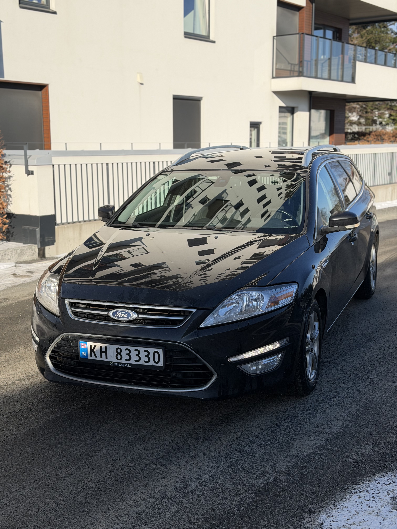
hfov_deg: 30.3
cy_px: 264
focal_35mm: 48
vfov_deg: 39.7
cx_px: 198
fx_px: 734
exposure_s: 1/5587
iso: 64
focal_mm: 6.76
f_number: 1.78
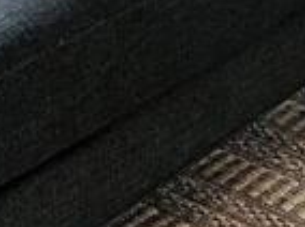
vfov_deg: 7.3
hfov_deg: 10.1
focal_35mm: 188
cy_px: -366
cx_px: 485
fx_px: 1654
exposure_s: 1/121
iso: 100
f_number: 1.6
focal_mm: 4.2
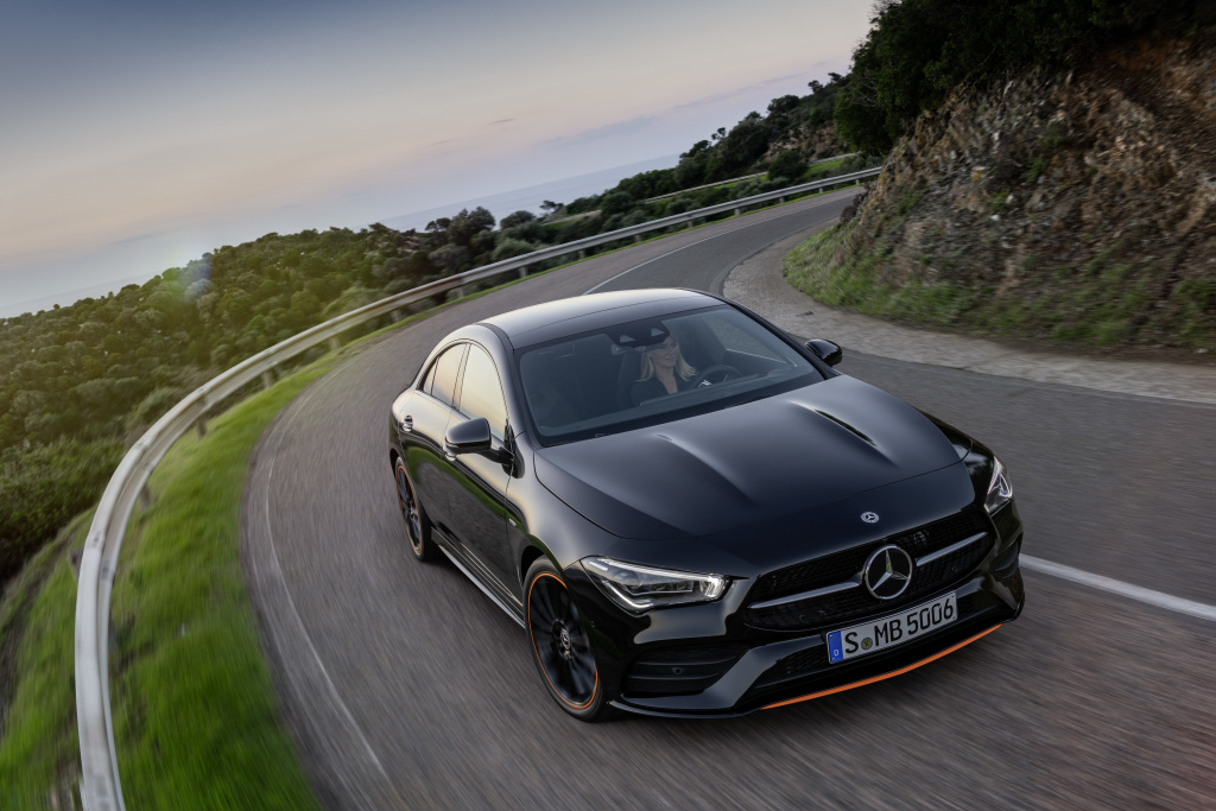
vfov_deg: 37.9
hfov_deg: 54.4
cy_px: 406
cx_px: 608
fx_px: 1182
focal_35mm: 35
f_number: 11
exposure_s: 1/15
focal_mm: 35
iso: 200
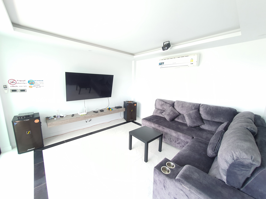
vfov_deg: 89.9
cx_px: 133
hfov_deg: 106.2
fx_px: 100
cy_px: 100
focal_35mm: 13
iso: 64
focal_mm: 1.8
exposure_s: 1/50
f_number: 2.2
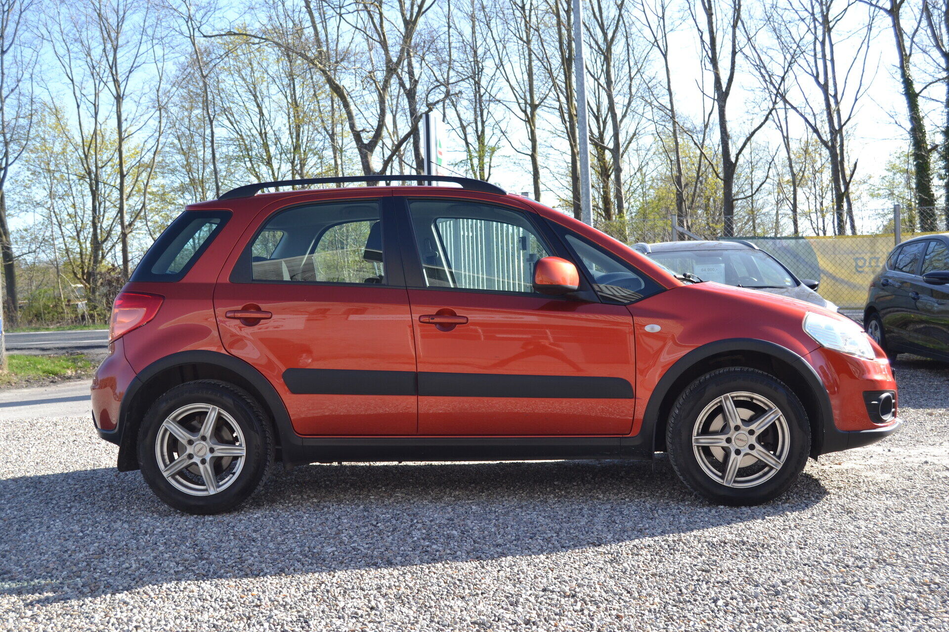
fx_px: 1028
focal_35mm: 39
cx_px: 474
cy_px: 316
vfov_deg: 34.2
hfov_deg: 49.6
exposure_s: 1/160
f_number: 6.3
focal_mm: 26
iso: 100
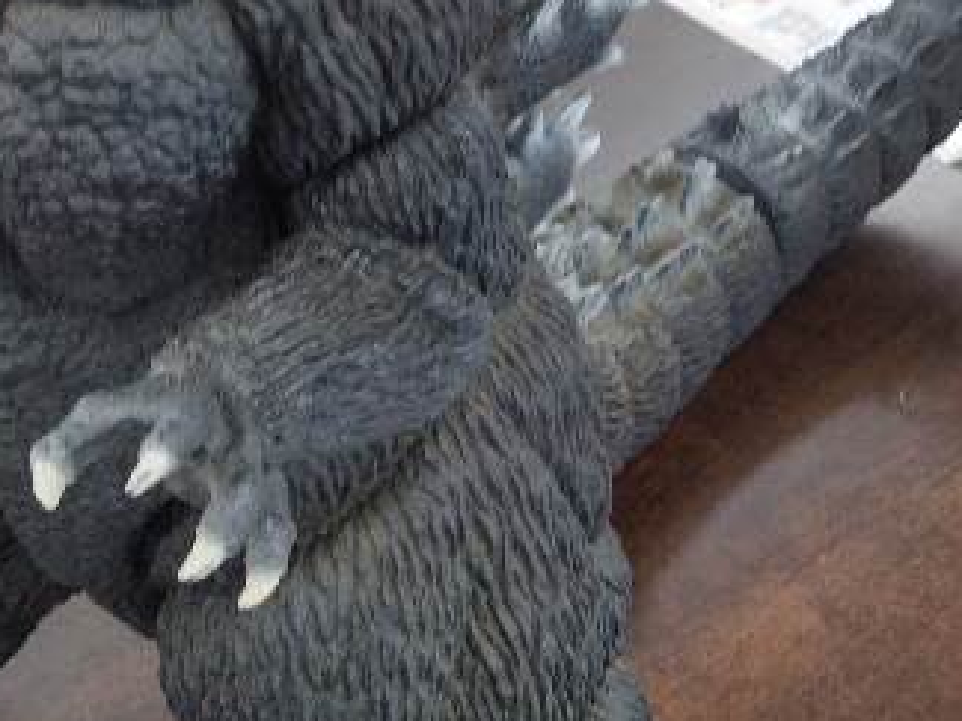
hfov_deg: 26.0
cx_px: 546
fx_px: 2084
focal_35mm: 75
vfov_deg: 19.6
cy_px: 277
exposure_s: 1/60
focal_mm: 4.71
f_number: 1.79
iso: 120
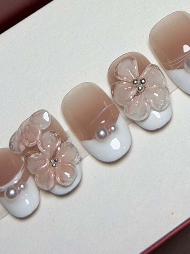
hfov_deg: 11.6
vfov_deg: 14.9
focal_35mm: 127
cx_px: 189
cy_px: -73
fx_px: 929
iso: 100
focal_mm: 6.76
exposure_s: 1/99
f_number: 1.78
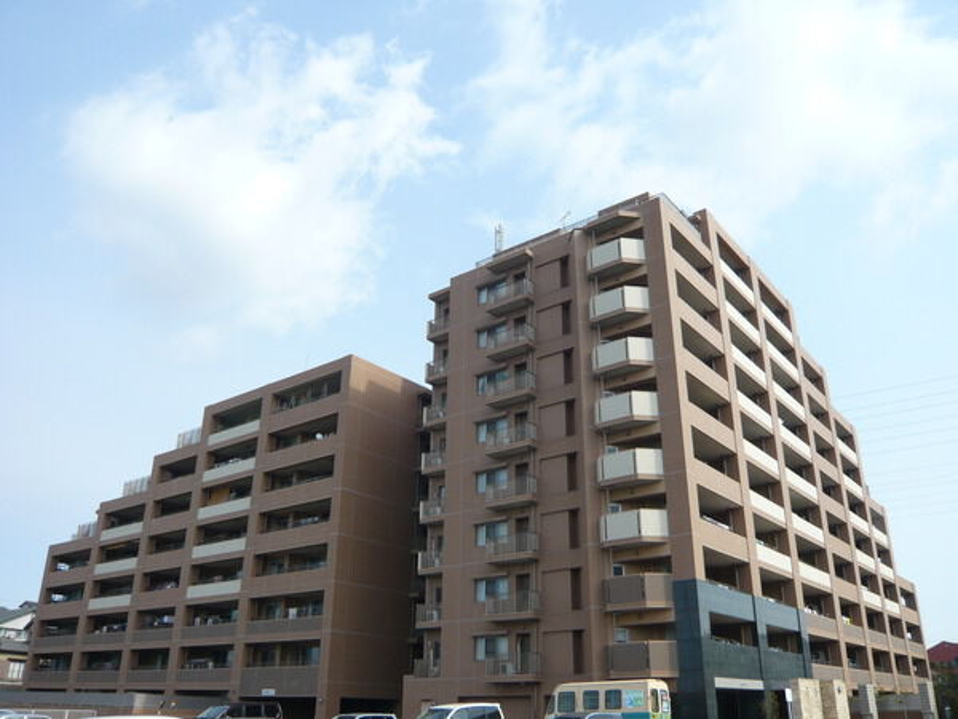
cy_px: 360
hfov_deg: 63.4
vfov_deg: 49.7
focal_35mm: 28
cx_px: 479
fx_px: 775
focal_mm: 4.6
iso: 100
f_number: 8
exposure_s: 1/125
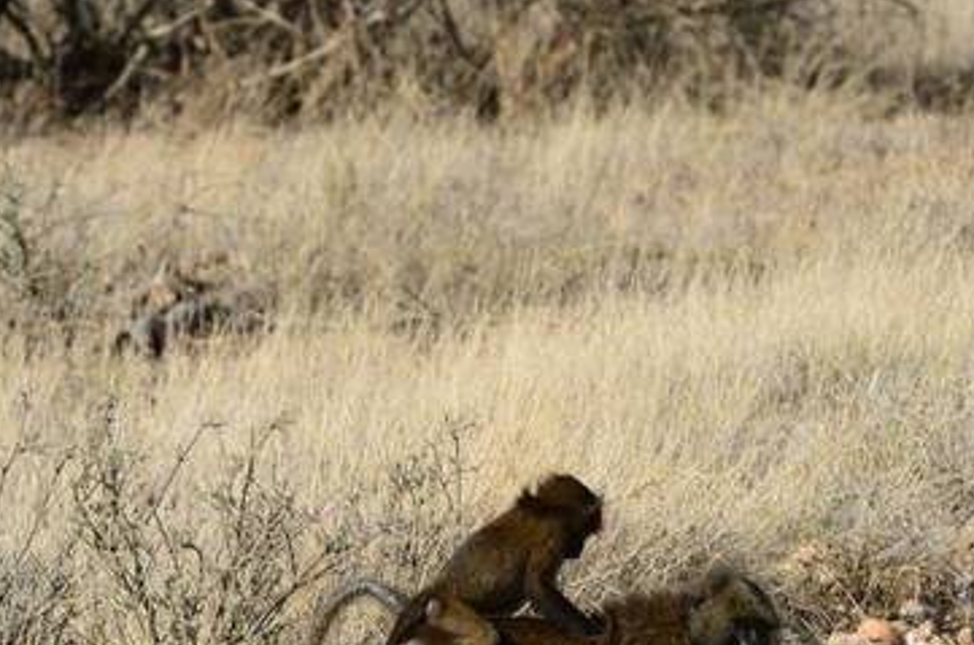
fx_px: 19626
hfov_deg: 2.8
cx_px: 621
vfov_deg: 1.9
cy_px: 528
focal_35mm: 727
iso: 200
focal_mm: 250
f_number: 8
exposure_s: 1/500
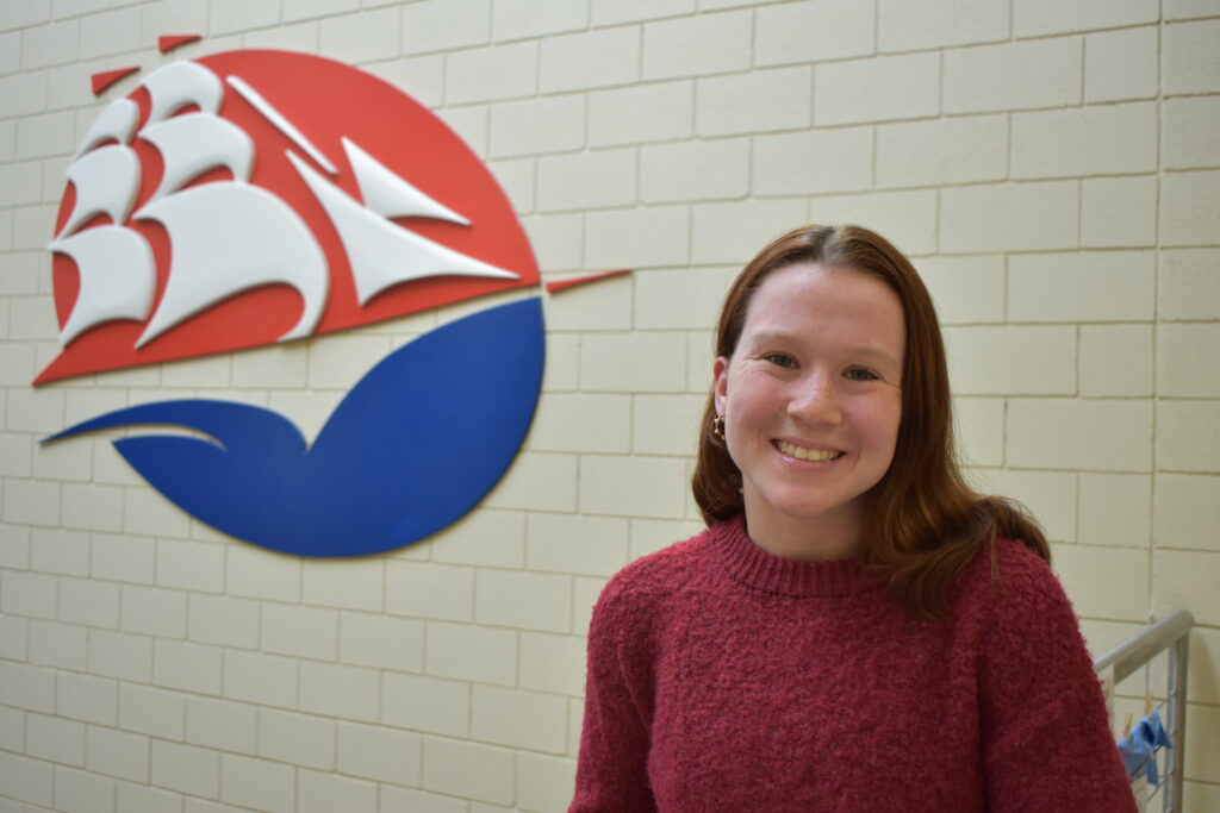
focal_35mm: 40
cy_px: 406
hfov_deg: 47.9
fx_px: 1373
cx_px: 610
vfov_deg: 33.0
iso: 400
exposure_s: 1/60
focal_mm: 27
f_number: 4
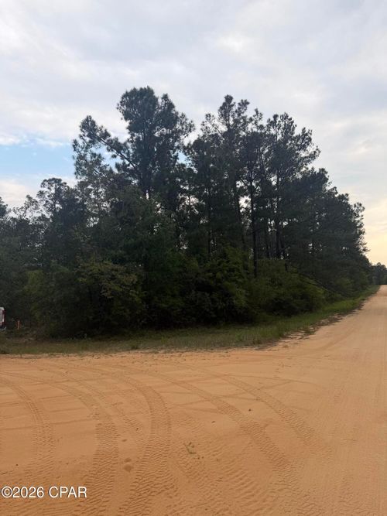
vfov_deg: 71.6
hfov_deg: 56.8
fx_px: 358
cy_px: 258
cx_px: 194
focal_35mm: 24
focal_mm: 6.76
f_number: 1.78
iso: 80
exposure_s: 1/742
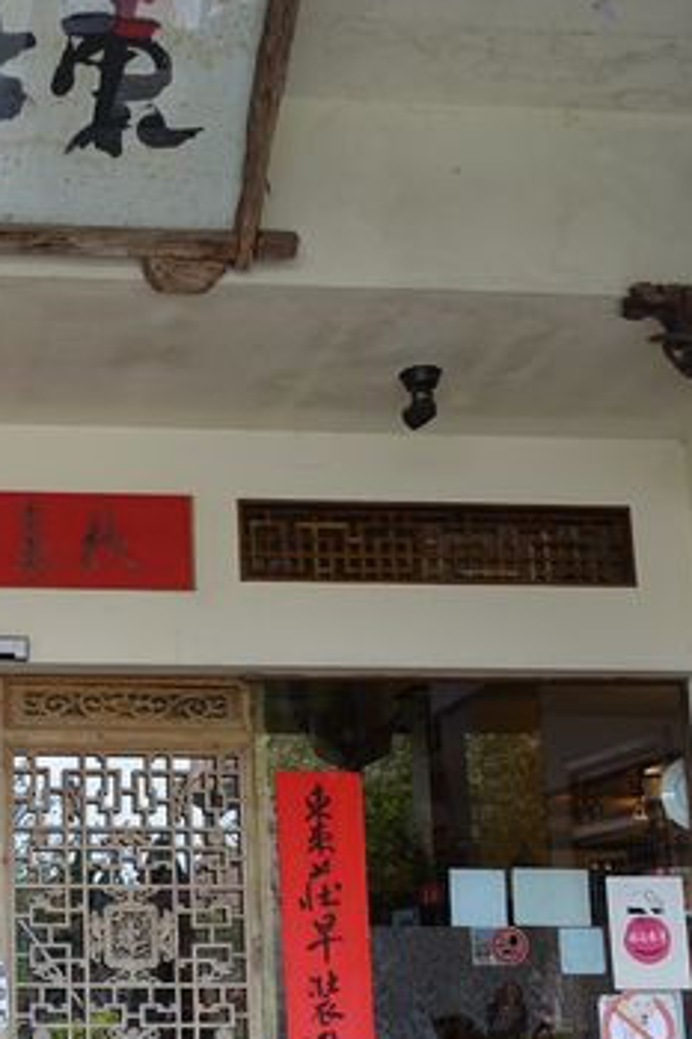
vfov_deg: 40.3
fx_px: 1385
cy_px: 742
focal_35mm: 48
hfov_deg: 26.6
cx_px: 12
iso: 125
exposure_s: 1/80
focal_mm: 8.8
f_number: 2.8
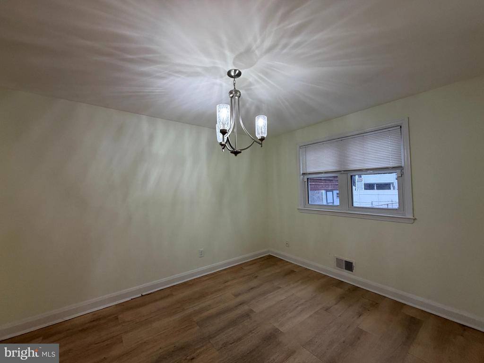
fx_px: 196
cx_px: 242
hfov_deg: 102.1
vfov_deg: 85.7
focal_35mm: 14
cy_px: 182
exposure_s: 1/120
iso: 320
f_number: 2.2
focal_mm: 2.22
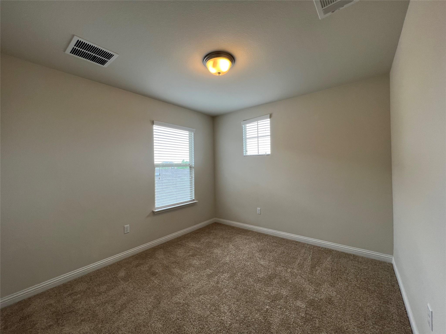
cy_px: 167
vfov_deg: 89.9
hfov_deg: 106.2
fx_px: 167
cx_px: 223
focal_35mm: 13
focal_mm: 1.57
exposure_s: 1/120
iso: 64
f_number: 1.8
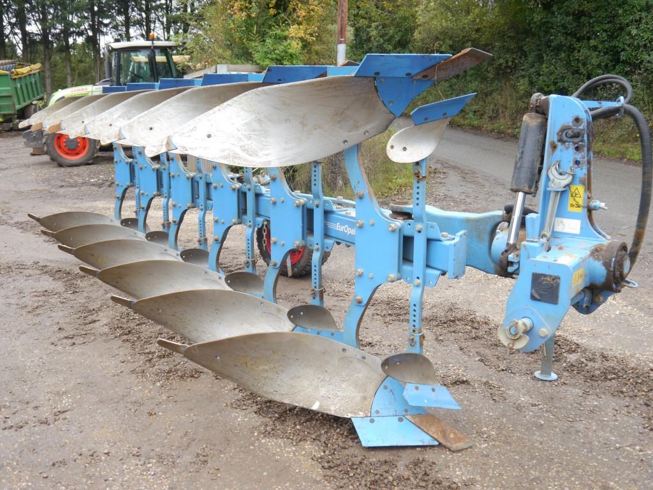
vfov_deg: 39.7
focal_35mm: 36
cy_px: 245
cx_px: 326
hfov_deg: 51.4
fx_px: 679
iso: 160
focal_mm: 18
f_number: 4
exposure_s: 1/100
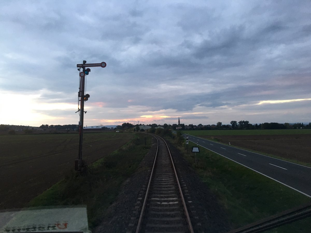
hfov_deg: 61.7
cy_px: 116
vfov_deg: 48.2
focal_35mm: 29
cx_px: 156
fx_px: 261
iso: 64
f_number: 2.2
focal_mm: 4.15
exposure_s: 1/33
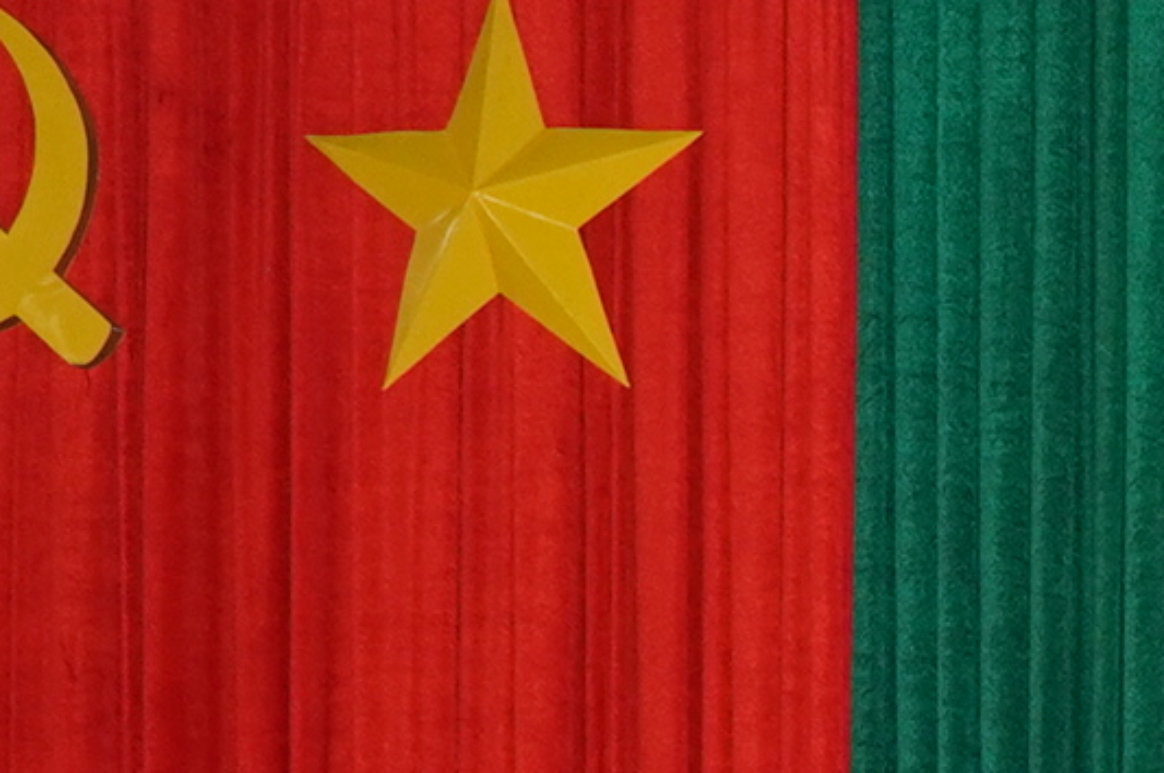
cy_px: 1887
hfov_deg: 9.7
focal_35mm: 195
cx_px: 2448
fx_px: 6292
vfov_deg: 6.7
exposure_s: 1/60
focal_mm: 23
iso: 800
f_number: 5.6
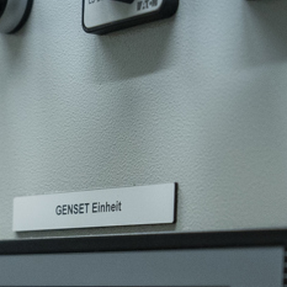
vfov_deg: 11.1
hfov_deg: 11.1
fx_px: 1435
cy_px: 374
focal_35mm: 153
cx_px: -105
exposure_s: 1/160
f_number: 2.8
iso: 2500
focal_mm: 35
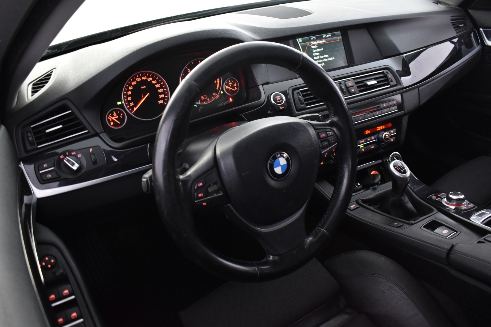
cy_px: 164
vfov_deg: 43.6
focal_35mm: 30
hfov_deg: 61.9
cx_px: 246
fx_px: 409
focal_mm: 20
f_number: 5
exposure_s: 1/8
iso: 1250
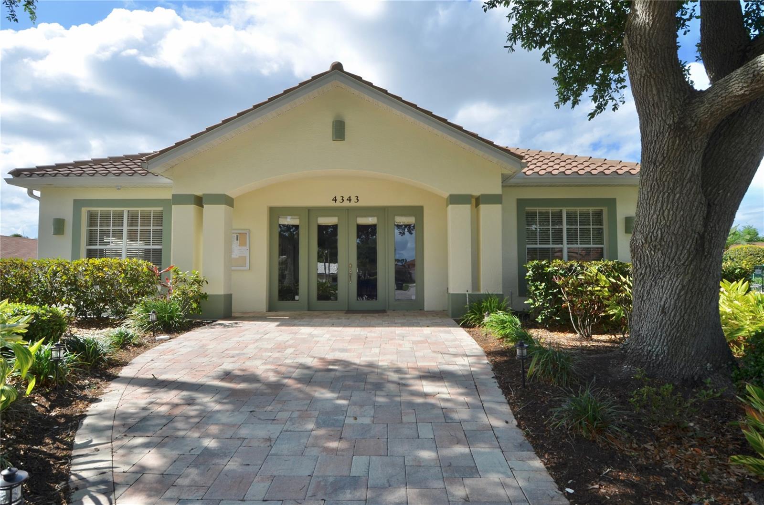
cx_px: 382
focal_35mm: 36
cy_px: 252
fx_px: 762
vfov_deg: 36.7
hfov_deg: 53.2
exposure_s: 1/320
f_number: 9
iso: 100
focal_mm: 24
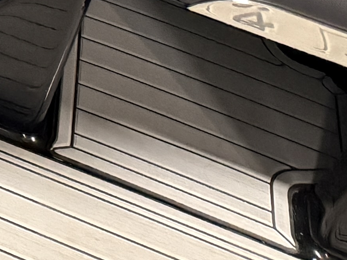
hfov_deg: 10.5
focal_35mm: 156
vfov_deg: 8.4
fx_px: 1564
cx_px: -543
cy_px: -435
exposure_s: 1/60
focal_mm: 6.76
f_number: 1.78
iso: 800
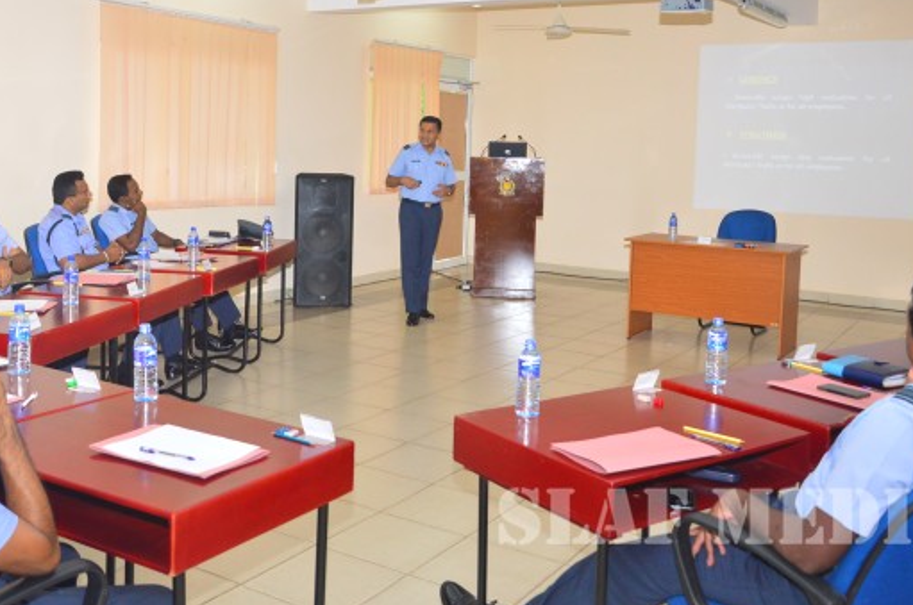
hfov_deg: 51.9
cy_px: 210
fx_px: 937
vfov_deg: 35.5
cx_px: 415
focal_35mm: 37
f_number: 4.5
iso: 800
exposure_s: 1/125
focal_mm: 18
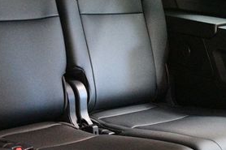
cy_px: 80
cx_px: 47
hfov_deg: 21.9
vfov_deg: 14.8
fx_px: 577
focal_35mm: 92
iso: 11400
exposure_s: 1/60
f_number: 4
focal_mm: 27
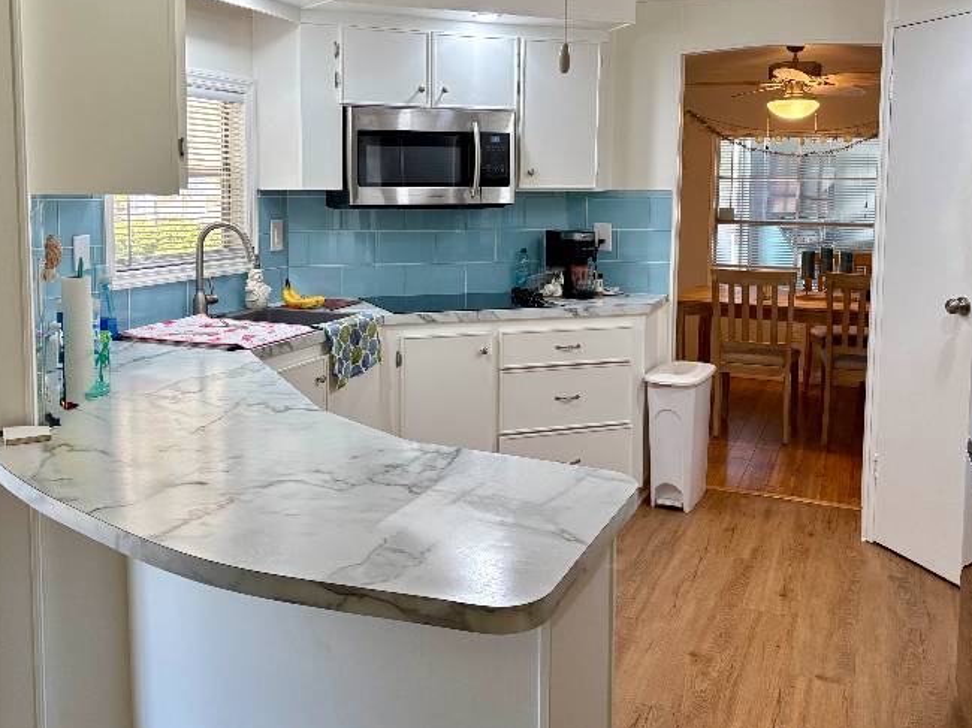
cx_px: 434
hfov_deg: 53.9
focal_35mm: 34
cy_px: 268
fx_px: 954
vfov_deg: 41.4
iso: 160
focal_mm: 5.96
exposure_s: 1/120
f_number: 1.6
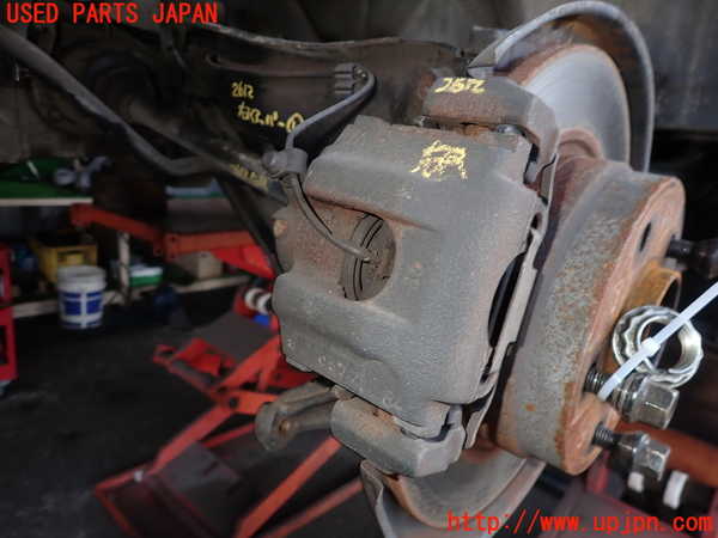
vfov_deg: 54.9
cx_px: 359
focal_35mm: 25
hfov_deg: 69.4
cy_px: 269
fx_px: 519
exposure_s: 1/30
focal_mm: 4.5
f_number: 5.6
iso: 100
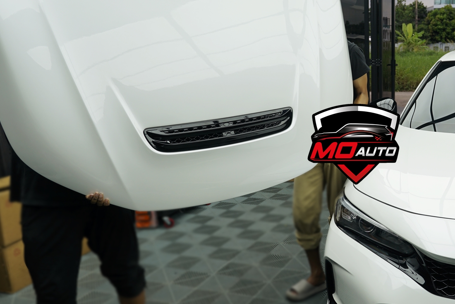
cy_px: 161
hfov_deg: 46.3
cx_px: 352
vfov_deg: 33.4
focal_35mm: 40
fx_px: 506
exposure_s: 1/80
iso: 100
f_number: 4.5
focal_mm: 22
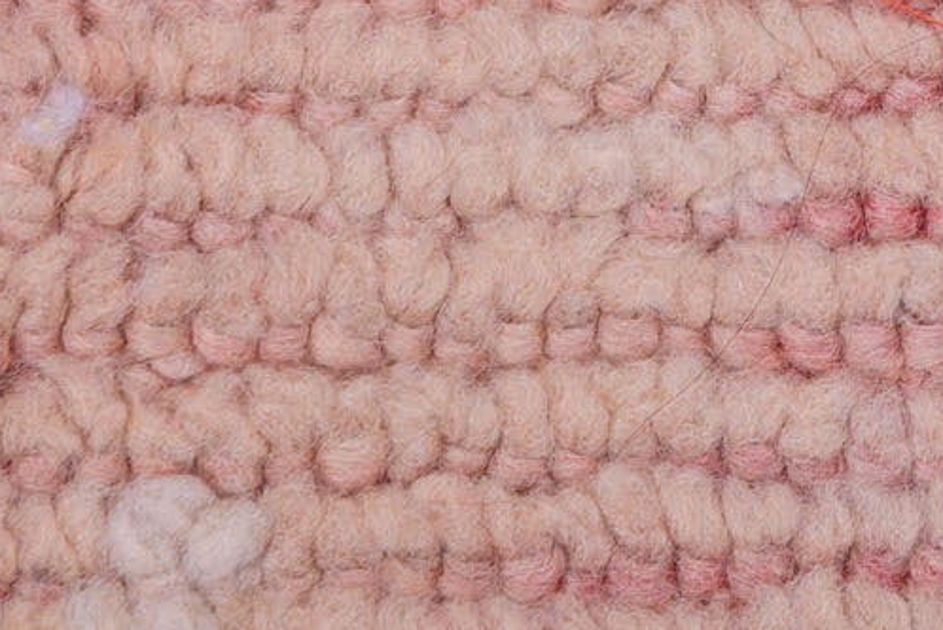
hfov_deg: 5.4
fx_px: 9543
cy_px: -999
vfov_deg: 3.7
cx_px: 2448
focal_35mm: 364
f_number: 16
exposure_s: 1/160
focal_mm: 70
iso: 160
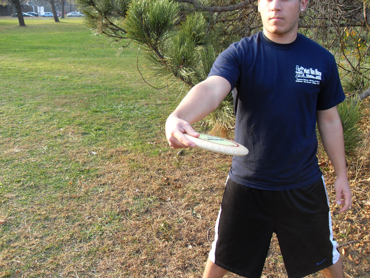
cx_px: 185
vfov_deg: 41.8
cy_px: 139
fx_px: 363
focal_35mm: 34
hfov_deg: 54.0
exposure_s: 1/125
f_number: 2.8
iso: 80
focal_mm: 6.3
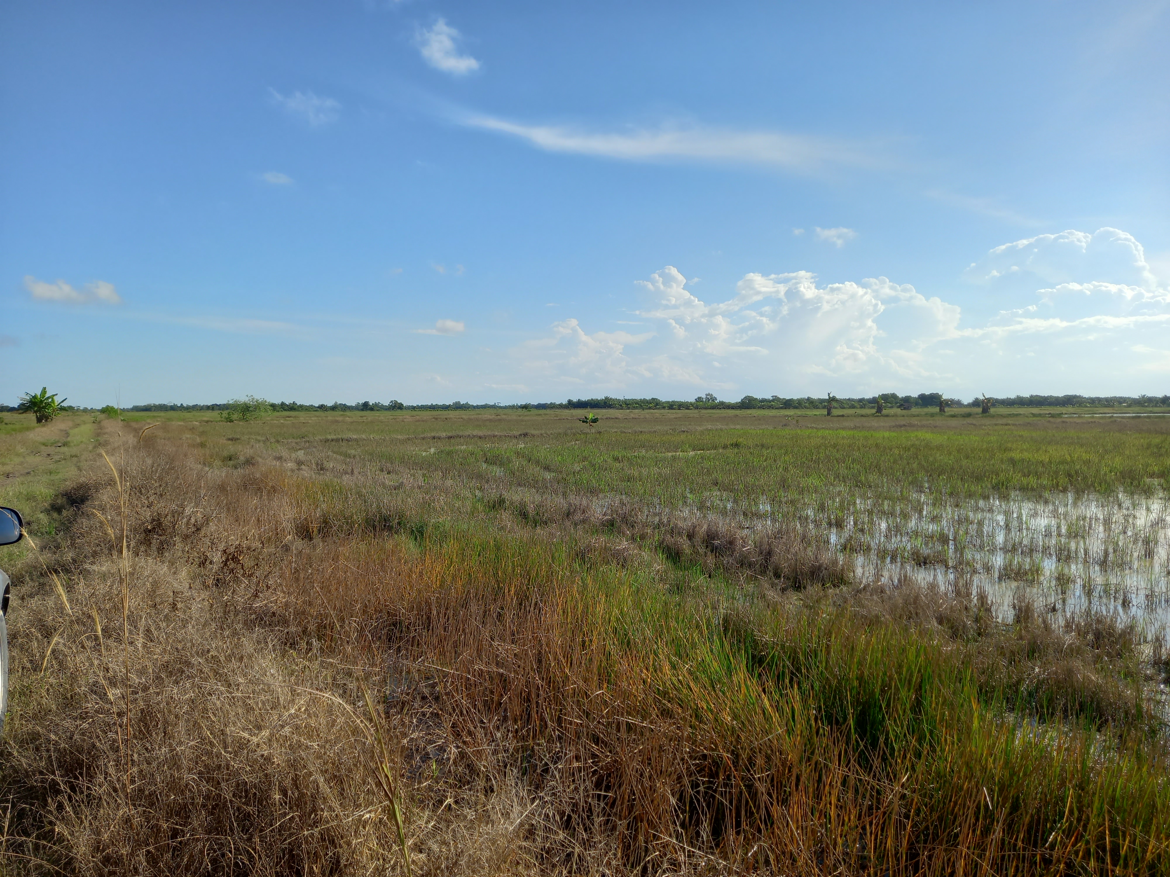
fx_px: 845
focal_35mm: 25
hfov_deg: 69.4
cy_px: 438
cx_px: 585
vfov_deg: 54.9
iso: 32
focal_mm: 4.6
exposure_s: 1/993
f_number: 2
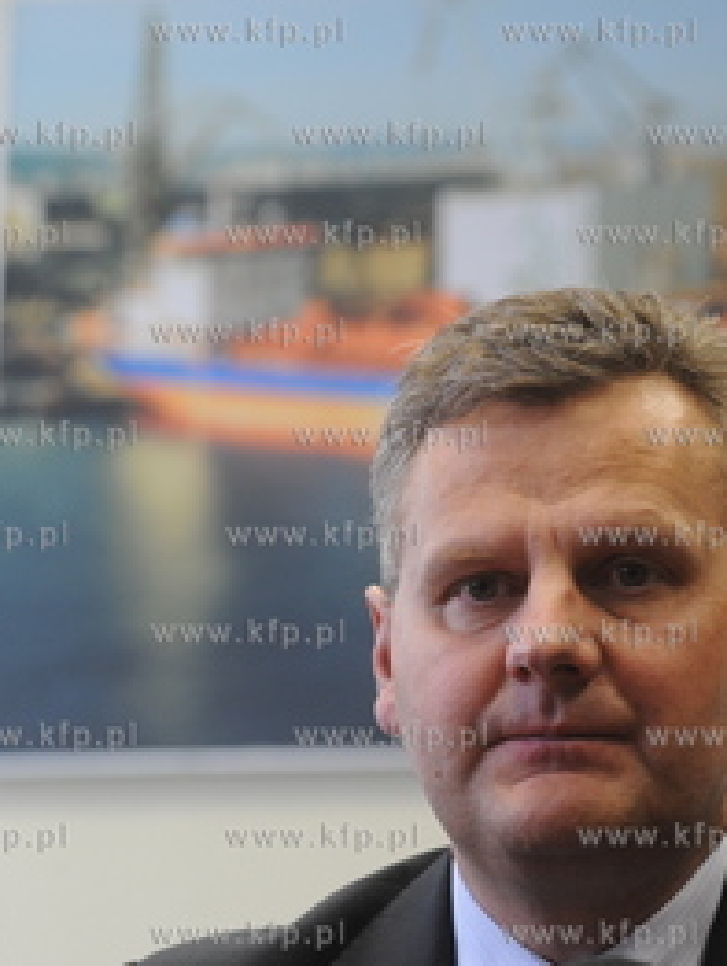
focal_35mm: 164
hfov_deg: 9.1
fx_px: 4585
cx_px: 520
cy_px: 483
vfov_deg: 12.0
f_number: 5.6
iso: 1600
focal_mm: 112
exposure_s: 1/100
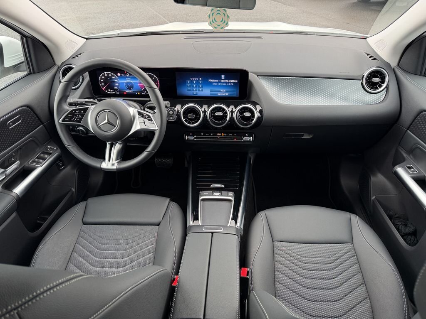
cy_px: 160
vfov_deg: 56.8
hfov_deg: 71.6
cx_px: 213
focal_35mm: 24
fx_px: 295
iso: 125
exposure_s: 1/71
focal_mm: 6.76
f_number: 1.78
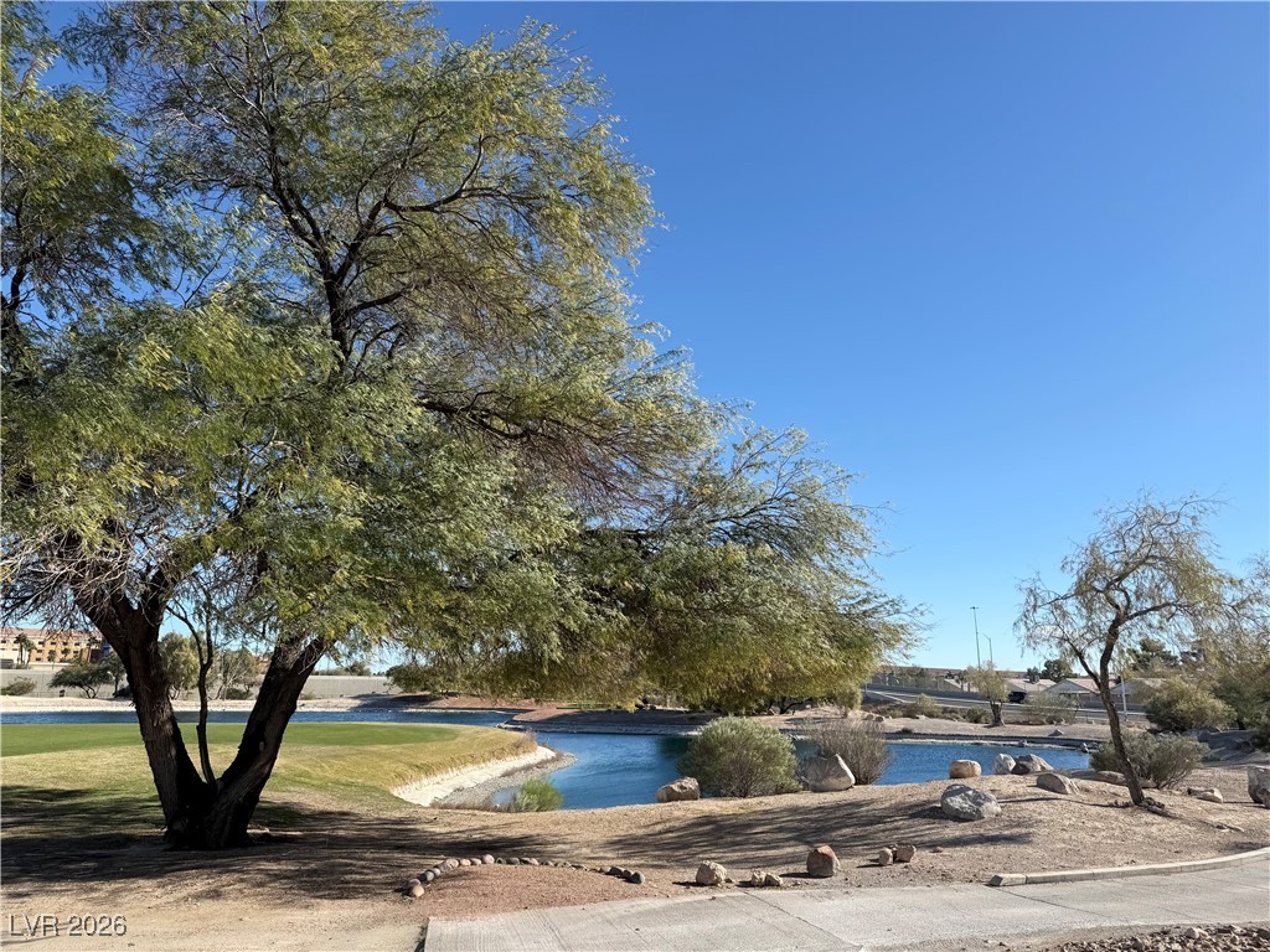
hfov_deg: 71.6
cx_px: 635
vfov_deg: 56.8
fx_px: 881
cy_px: 476
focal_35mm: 24
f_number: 1.78
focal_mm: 6.76
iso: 80
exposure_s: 1/3953
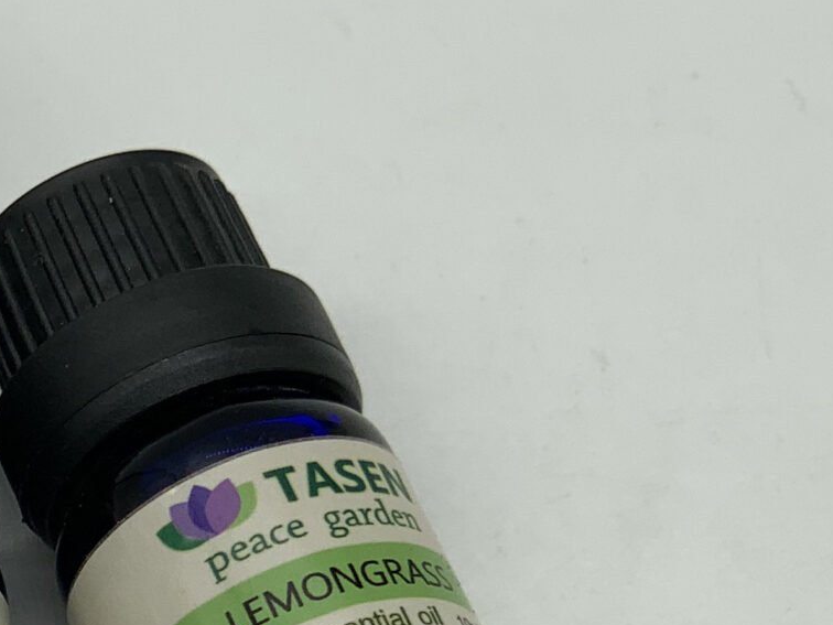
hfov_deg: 11.0
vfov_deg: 8.4
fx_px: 4235
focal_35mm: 176
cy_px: 570
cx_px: -174
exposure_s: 1/134
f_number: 2.4
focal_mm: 6
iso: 16
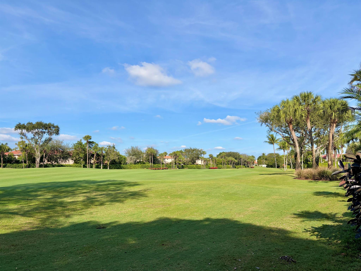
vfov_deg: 53.1
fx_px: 271
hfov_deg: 67.3
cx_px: 180
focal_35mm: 26
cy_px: 136
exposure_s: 1/4950
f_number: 1.6
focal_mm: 5.96
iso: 50
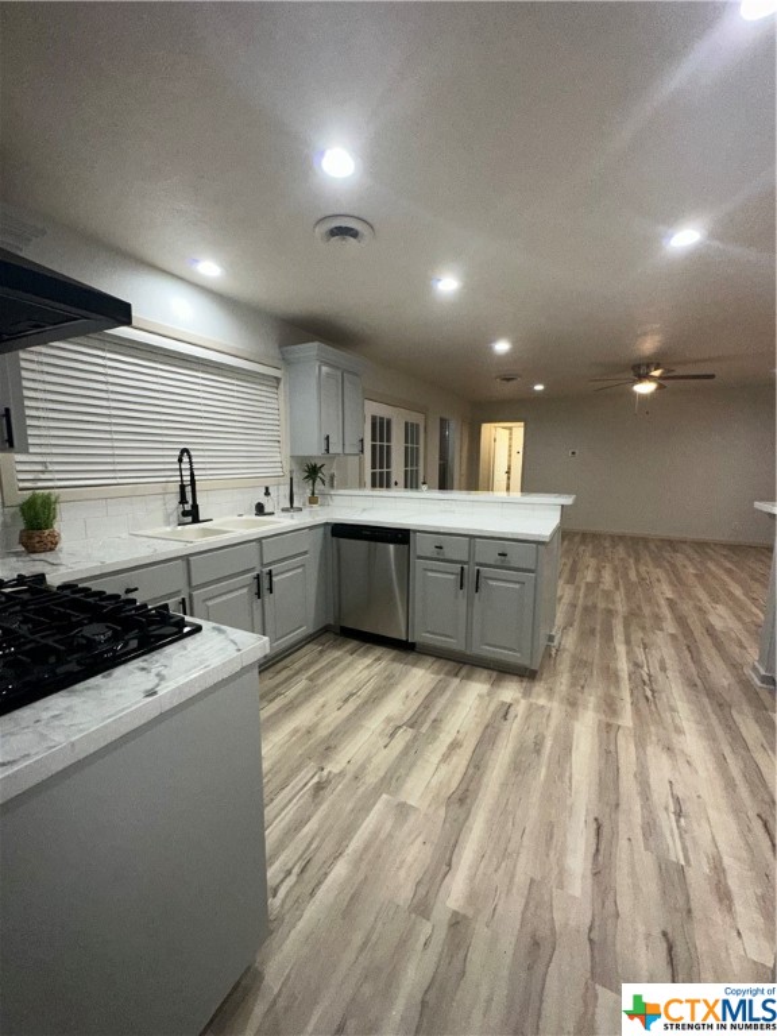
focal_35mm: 14
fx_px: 419
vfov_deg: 102.1
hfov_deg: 85.7
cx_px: 388
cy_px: 518
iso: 160
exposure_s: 1/120
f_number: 2.2
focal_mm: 2.22
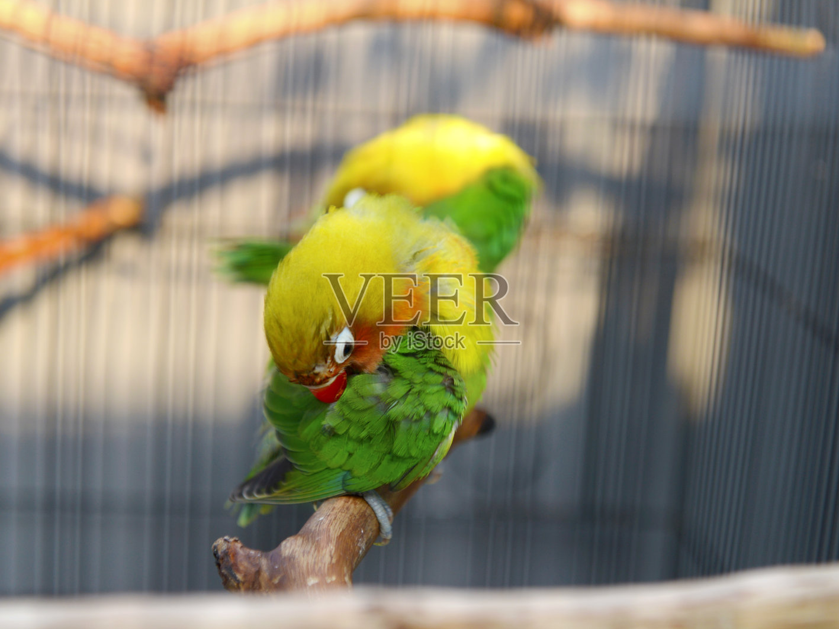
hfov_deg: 25.7
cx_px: 422
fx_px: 1842
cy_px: 314
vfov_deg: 19.4
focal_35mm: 76
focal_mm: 70
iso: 400
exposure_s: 1/250
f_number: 4
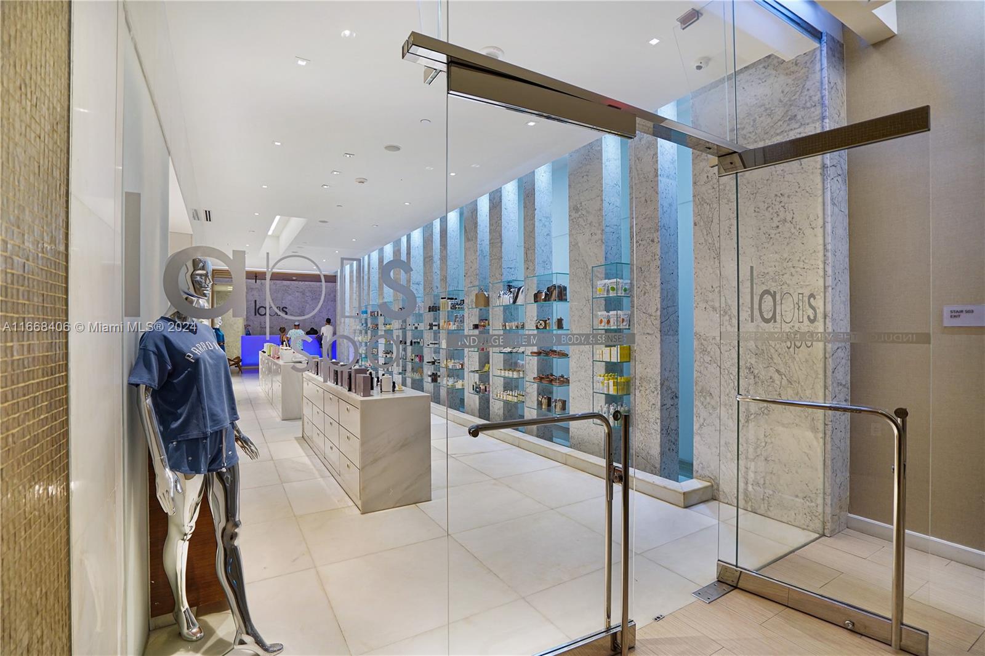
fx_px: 438
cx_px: 492
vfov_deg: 73.7
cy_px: 328
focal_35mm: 16
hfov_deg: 96.7
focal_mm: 16
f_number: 4
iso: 1000
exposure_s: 1/100
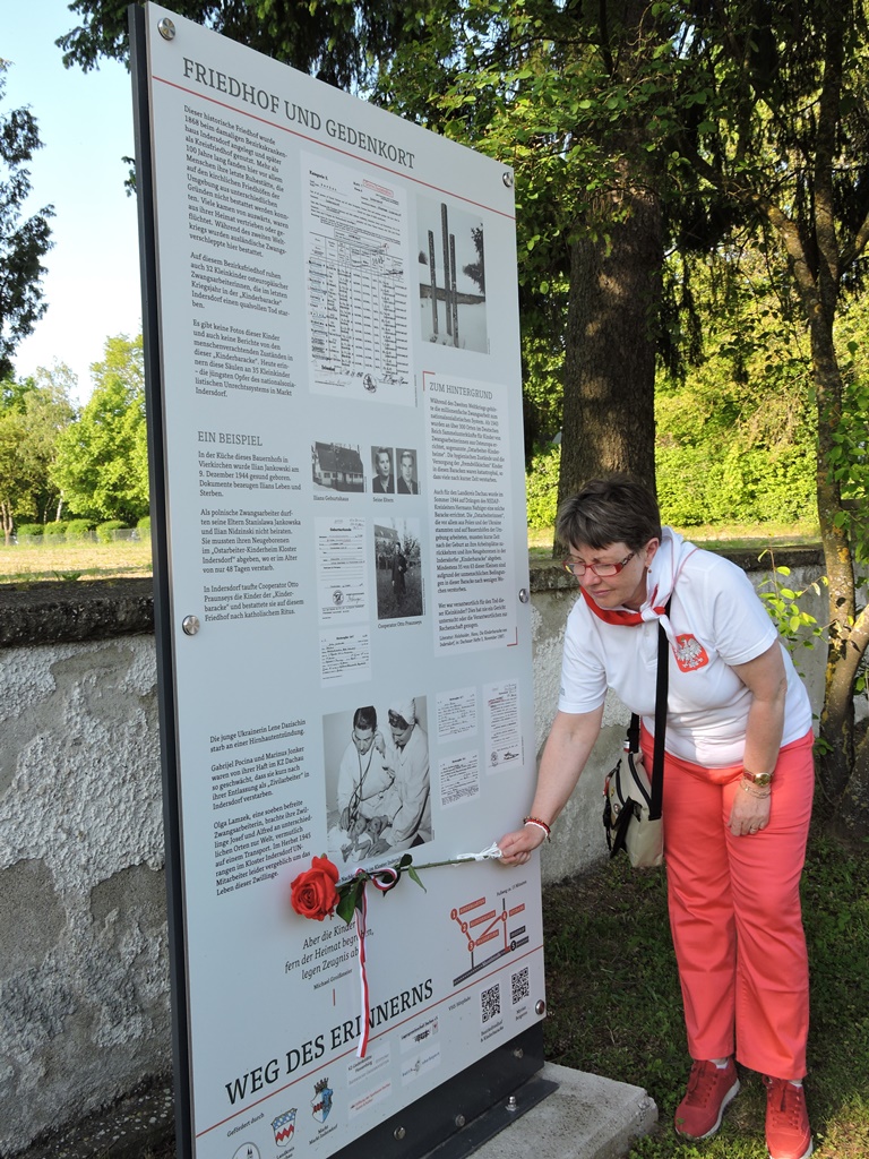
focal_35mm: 33
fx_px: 1105
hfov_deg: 42.9
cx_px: 434
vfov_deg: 55.4
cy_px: 580
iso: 100
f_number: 3.6
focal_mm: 5.9
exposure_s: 1/200
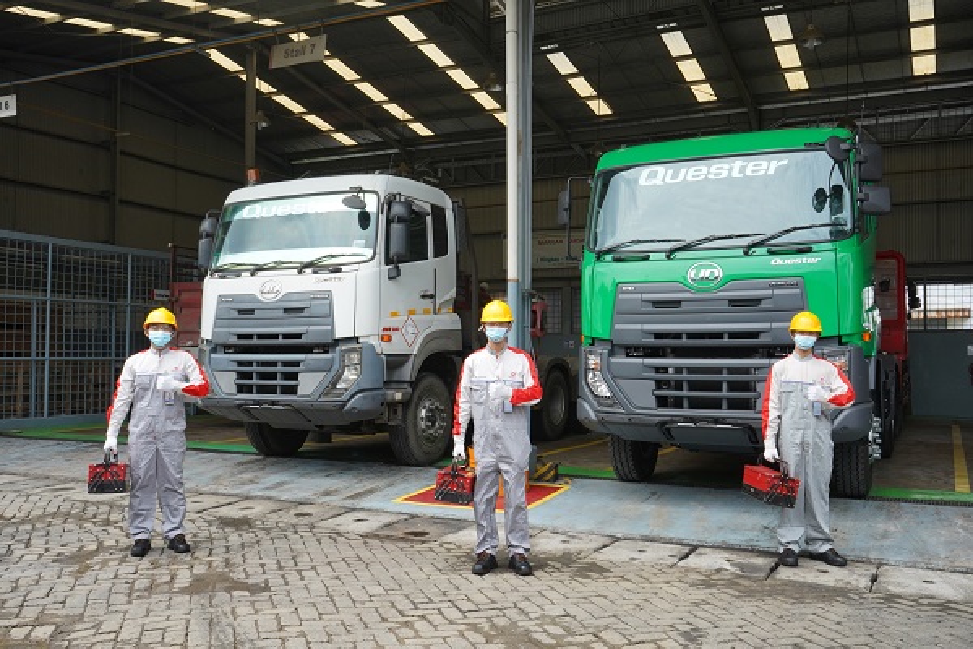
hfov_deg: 58.7
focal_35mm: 32
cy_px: 324
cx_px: 486
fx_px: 865
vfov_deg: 41.1
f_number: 16
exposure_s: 1/160
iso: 800
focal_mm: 32
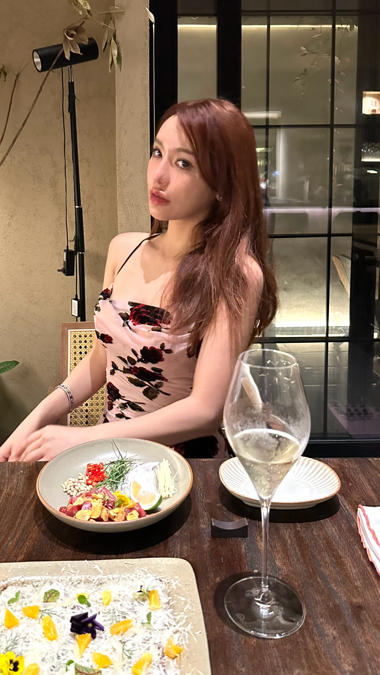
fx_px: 484
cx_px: 159
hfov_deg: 42.8
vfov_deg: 69.9
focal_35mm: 27
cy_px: 332
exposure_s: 1/37
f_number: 1.78
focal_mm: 6.86
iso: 1000
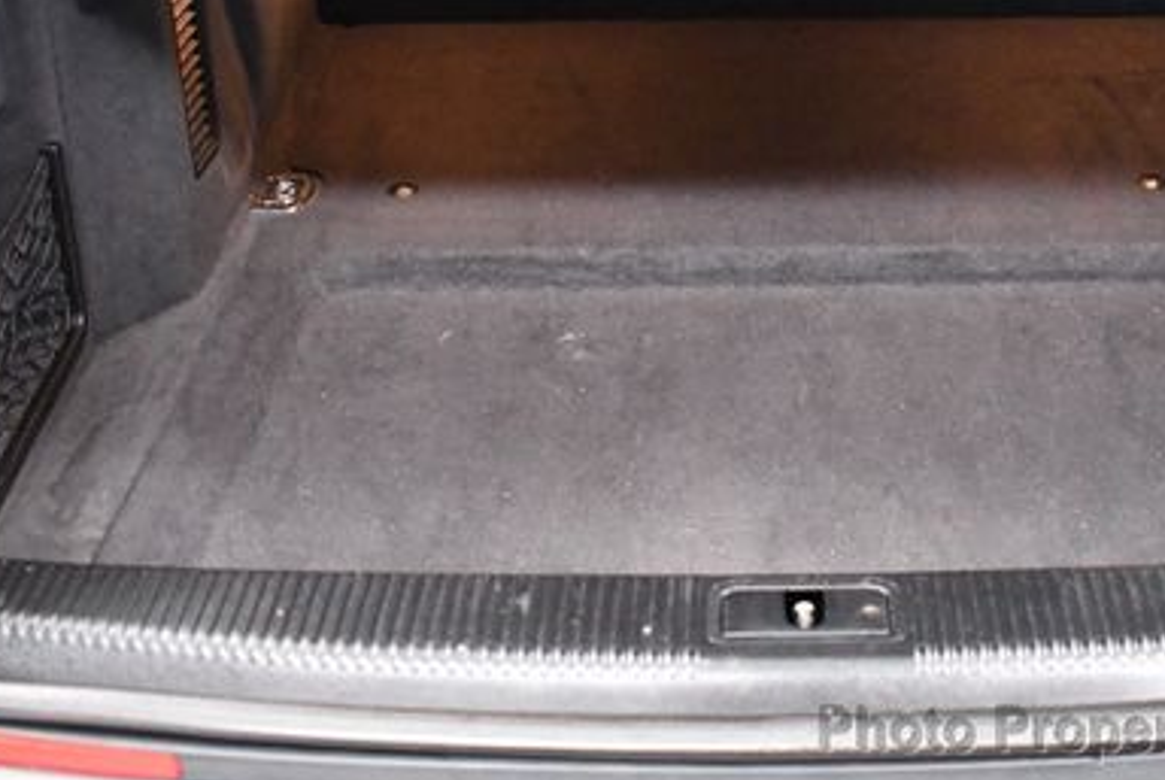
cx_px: 783
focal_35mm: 60
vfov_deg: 22.3
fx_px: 1944
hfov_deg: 33.1
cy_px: 140
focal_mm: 18
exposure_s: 1/60
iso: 5600
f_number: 3.5
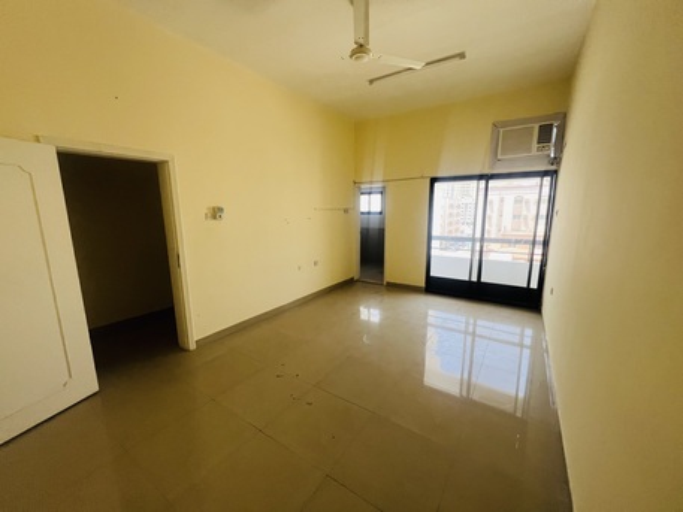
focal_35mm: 13
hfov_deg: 106.2
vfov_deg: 89.9
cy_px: 256
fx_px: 257
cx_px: 342
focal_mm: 1.57
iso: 125
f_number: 1.8
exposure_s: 1/99
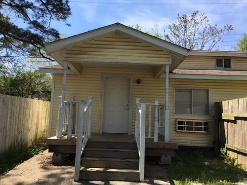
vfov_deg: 48.2
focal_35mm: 29
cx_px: 124
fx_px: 207
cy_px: 92
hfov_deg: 61.7
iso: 25
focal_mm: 4.15
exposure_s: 1/1012
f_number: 2.2
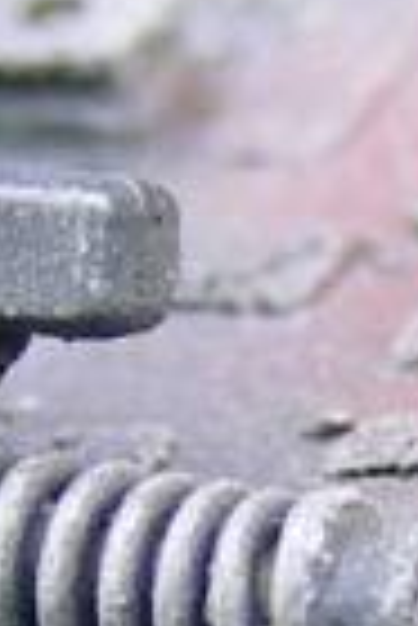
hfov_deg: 3.4
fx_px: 7036
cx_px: 557
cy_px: 576
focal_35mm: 405
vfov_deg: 5.1
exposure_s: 1/3.9
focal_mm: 8.8
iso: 66
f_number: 3.5
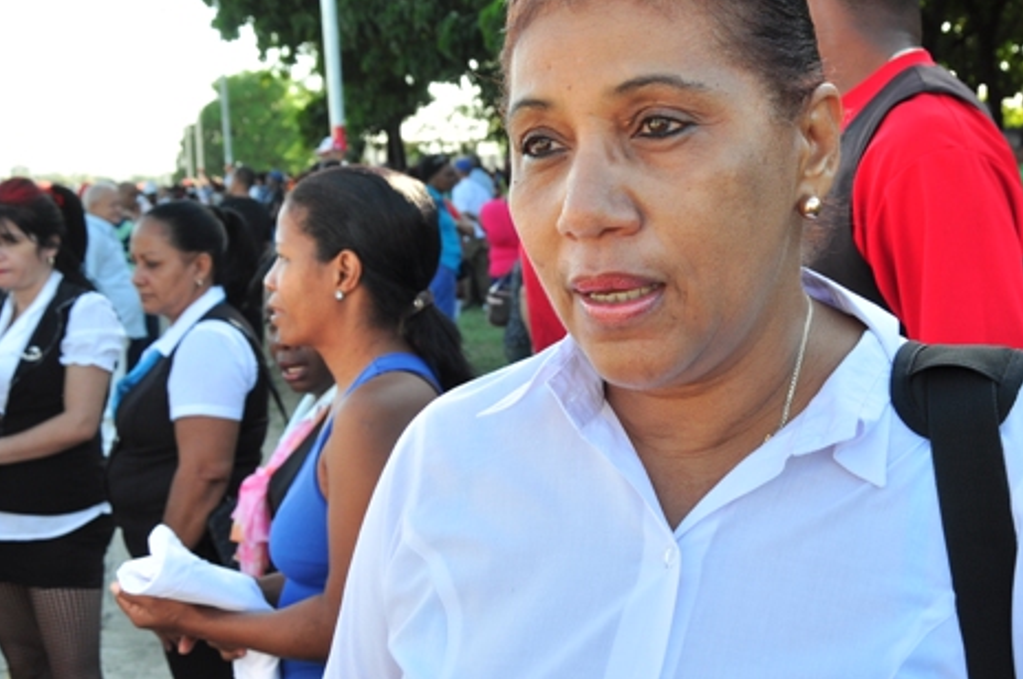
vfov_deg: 26.0
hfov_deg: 38.3
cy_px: 283
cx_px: 597
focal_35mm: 52
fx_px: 1467
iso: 200
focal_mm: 25
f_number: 6.3
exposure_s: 1/125
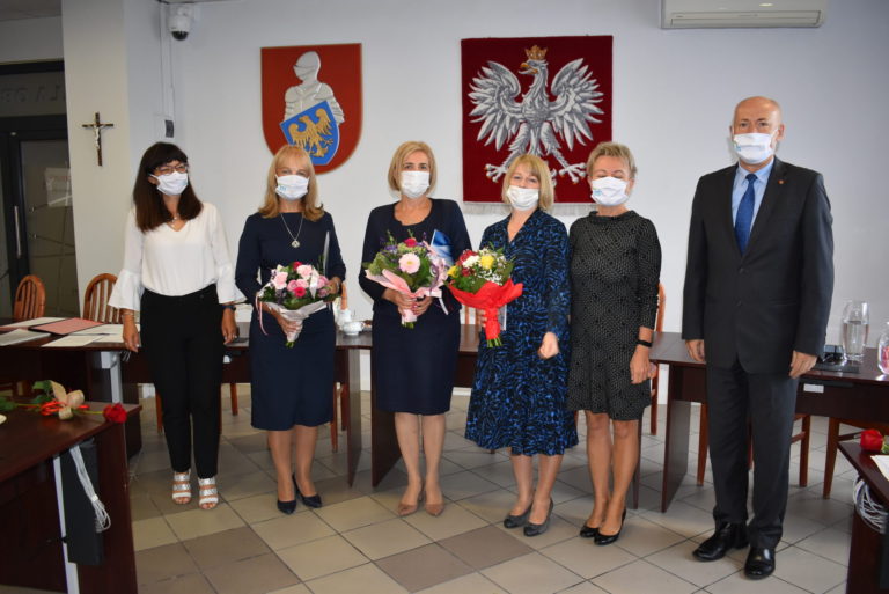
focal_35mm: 30
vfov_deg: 43.7
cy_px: 297
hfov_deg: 61.9
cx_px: 444
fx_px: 741
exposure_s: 1/80
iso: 800
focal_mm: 20
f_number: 4.5
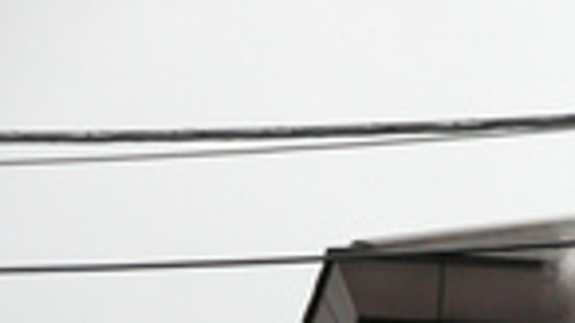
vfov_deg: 2.1
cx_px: 827
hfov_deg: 3.7
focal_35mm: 578
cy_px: 614
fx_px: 8809
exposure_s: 1/331
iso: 100
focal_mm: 44.7
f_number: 5
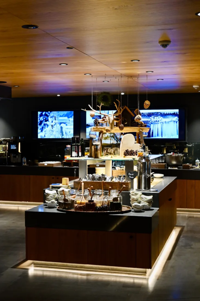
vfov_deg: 39.6
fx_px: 417
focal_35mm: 50
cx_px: 100
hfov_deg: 27.0
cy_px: 150
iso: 3200
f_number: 8
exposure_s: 1/40
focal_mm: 50
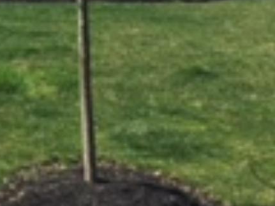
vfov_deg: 14.2
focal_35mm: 97
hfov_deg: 17.4
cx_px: -183
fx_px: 770
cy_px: -109
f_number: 2.2
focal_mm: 4.15
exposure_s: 1/1522
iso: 32
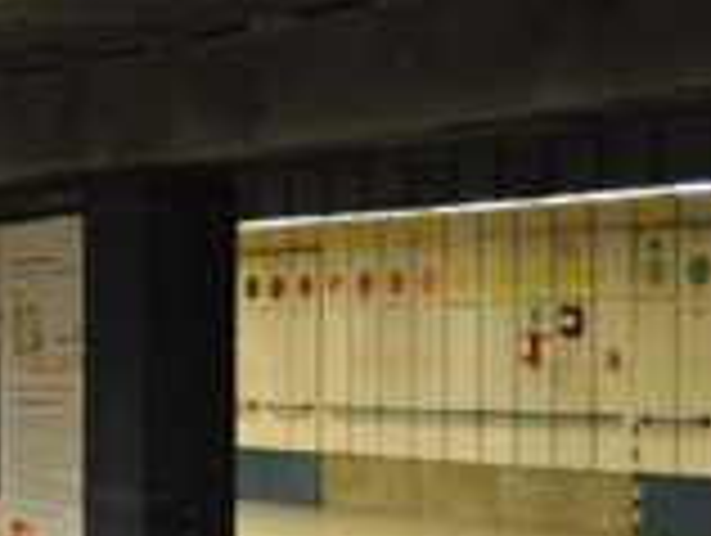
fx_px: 2815
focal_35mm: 137
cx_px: -454
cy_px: 392
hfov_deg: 13.3
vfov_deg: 10.8
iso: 800
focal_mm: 25
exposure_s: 1/50
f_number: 3.5
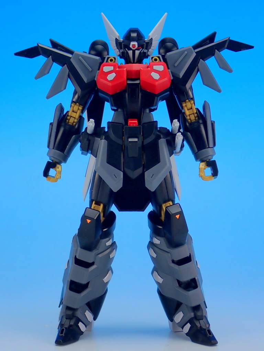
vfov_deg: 23.8
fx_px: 834
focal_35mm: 82
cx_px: 132
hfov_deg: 18.0
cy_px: 176
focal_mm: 14.62
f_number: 4.3
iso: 100
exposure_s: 1/20
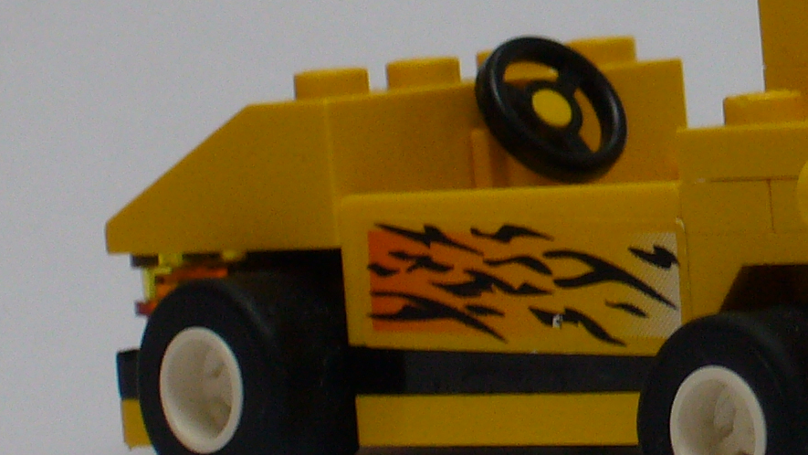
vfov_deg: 3.3
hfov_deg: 5.9
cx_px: 761
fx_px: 7778
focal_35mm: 363
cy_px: -33
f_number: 5
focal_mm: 17.4
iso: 100
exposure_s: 1/50
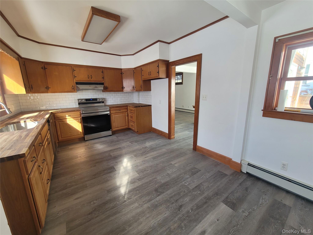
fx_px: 118
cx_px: 156
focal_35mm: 13
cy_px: 118
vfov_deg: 89.9
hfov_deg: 106.2
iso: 80
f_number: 2.2
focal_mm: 2.2
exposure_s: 1/60
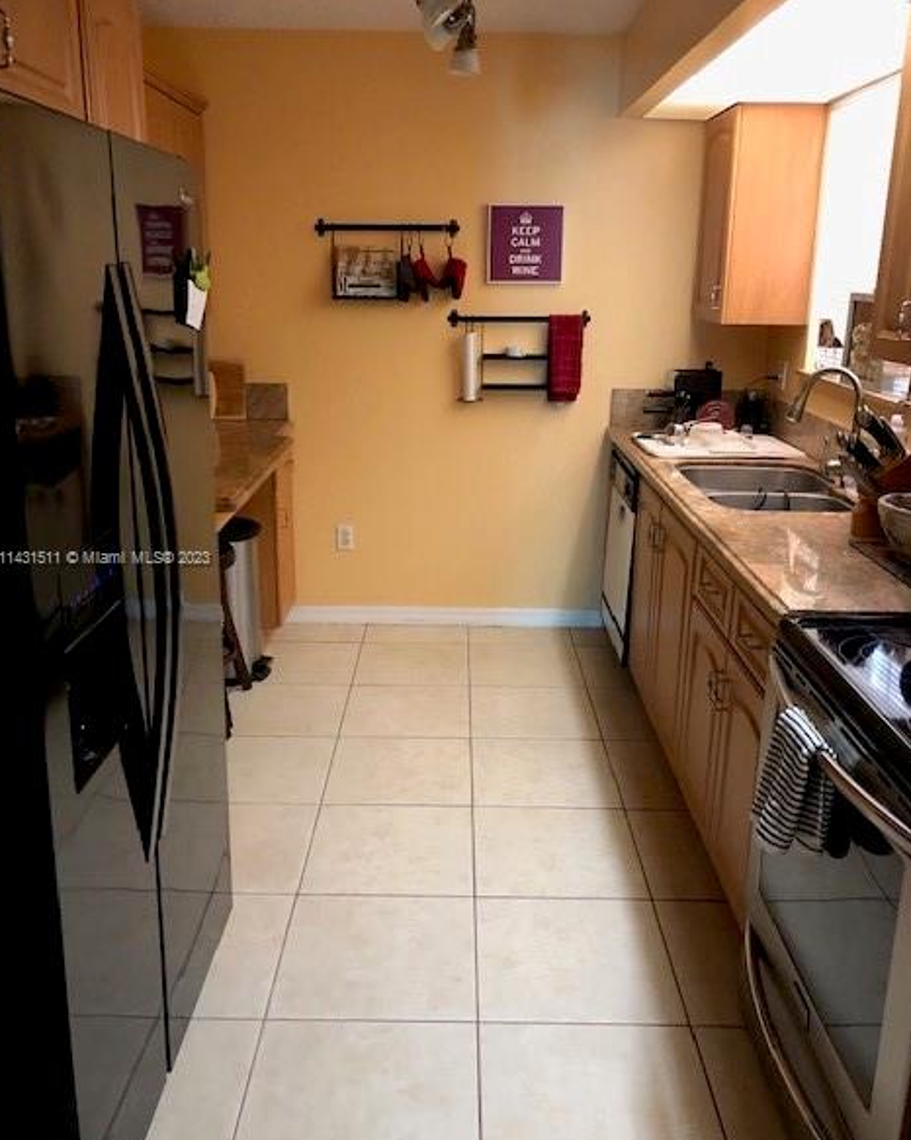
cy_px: 559
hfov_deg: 48.5
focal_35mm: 30
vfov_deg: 58.8
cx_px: 456
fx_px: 1012
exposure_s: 1/15
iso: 100
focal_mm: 4
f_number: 1.8
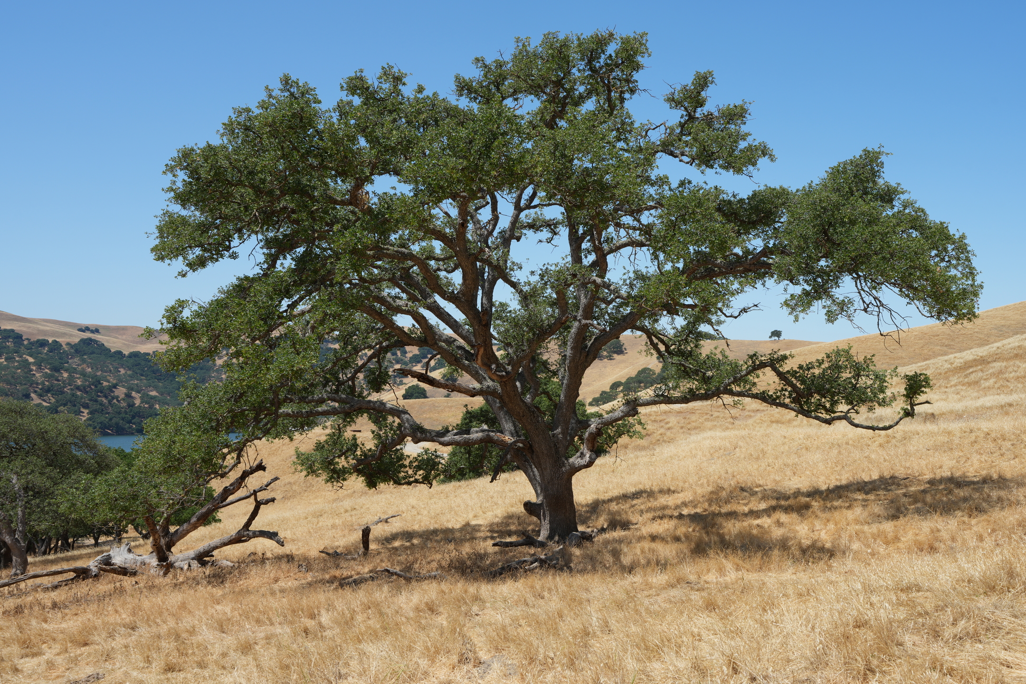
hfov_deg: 54.4
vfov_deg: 37.9
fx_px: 997
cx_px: 513
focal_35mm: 35
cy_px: 342
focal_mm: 35
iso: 100
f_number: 11
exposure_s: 1/125
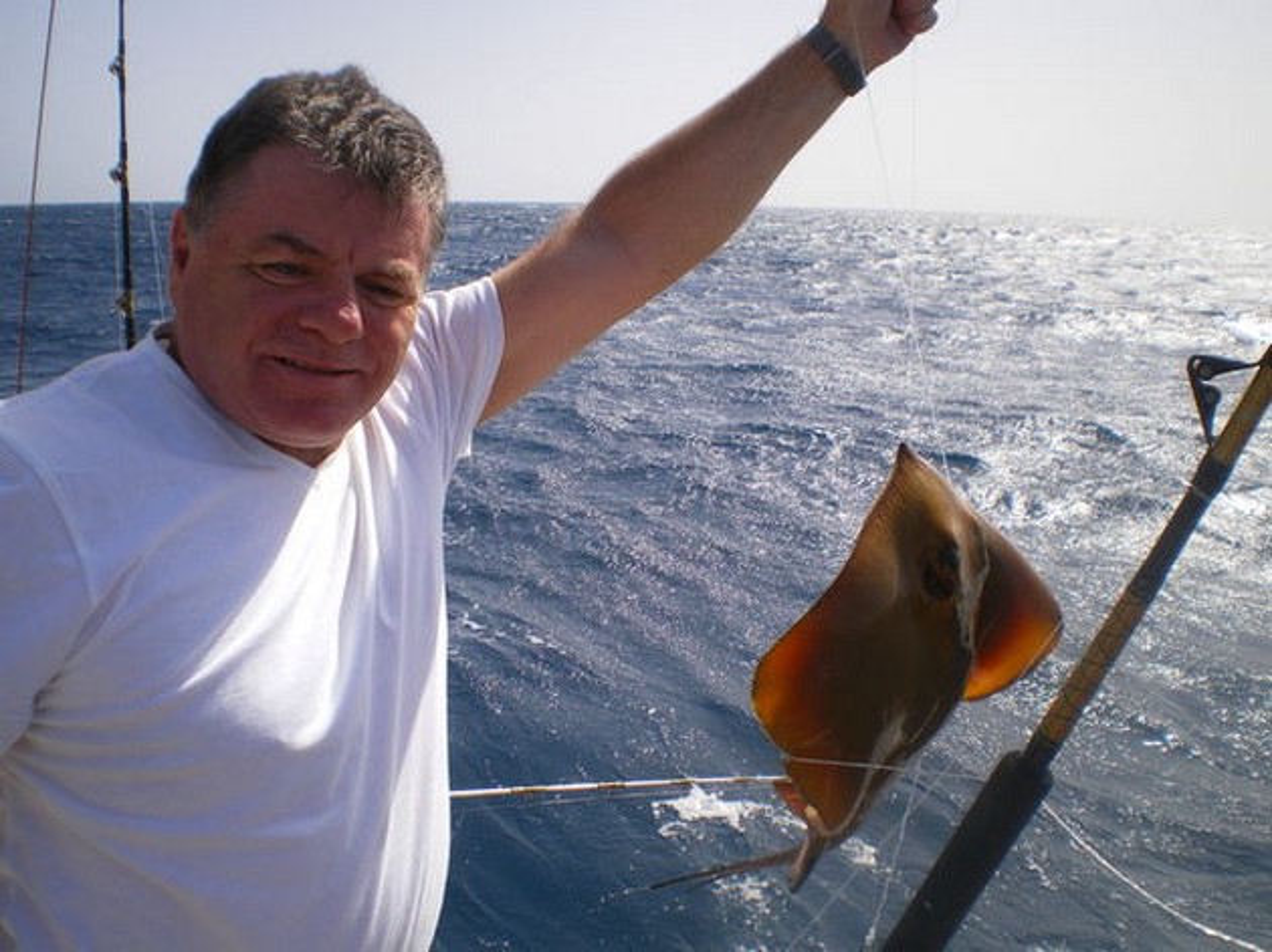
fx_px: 1322
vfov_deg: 39.6
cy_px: 476
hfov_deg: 51.4
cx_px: 636
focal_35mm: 36
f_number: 4.6
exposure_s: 1/500
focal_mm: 6.3
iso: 50
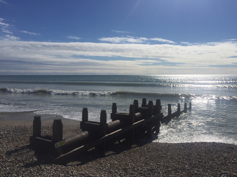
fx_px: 199
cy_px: 88
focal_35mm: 29
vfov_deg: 48.2
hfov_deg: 61.7
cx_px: 118
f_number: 2.2
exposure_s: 1/20000
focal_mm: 4.15
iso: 40
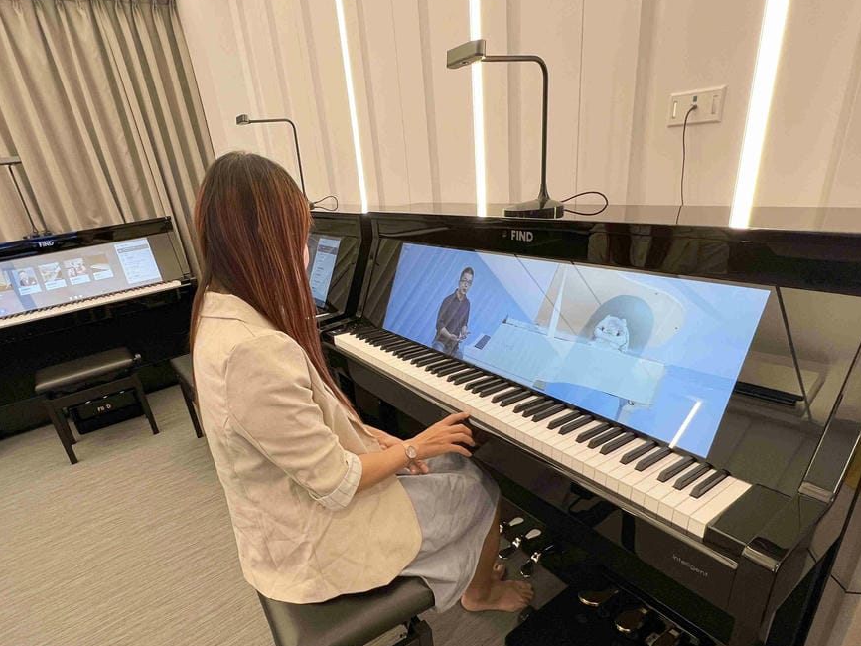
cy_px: 369
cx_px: 387
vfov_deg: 71.2
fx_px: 448
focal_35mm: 18
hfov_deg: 87.5
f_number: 1.8
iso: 250
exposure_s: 1/120
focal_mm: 1.57
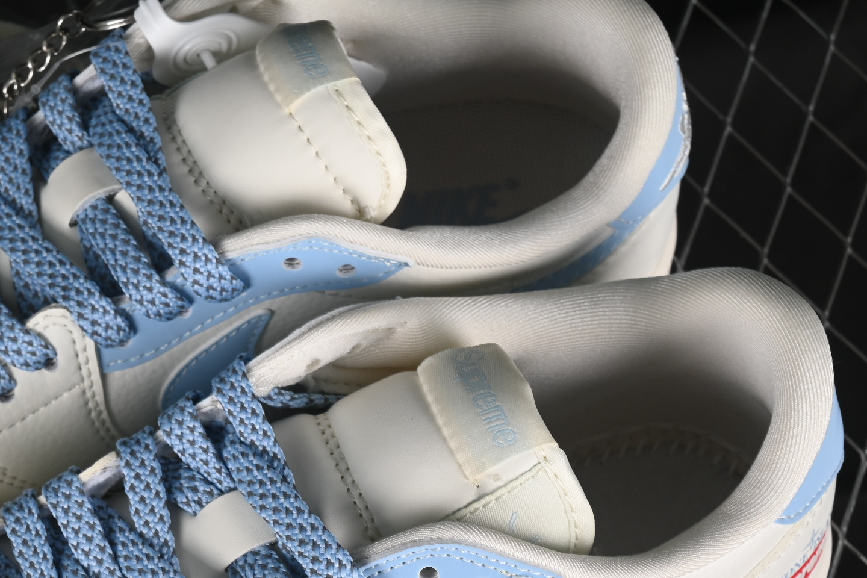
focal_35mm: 145
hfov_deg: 14.1
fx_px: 3492
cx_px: 202
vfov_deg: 9.4
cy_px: 477
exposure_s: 1/60
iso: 160
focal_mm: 50
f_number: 8
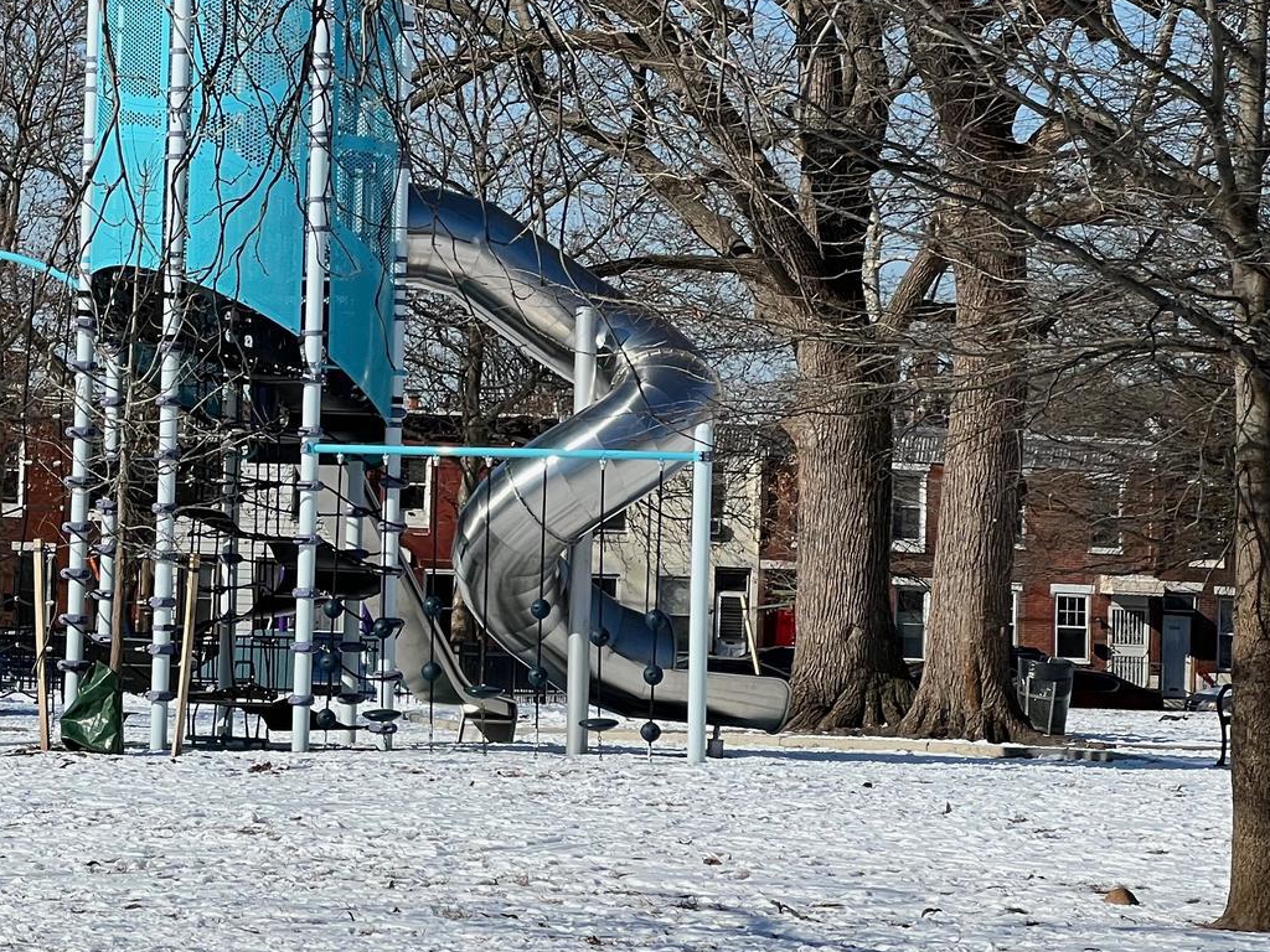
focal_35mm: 154
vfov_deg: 9.6
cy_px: 243
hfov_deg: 12.7
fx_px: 5650
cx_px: 32
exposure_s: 1/1220
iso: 32
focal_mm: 9
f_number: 2.8
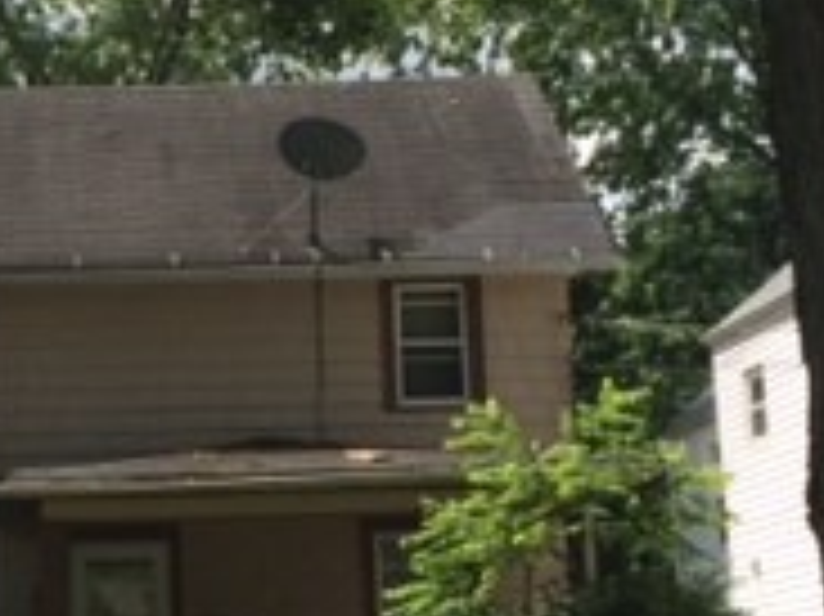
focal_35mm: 105
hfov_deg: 17.9
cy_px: 427
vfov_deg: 14.0
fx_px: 2498
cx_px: -131
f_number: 2.2
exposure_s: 1/1580
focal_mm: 4.12
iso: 40
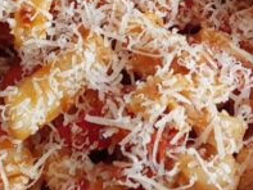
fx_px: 951
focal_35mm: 130
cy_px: 50
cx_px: 173
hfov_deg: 15.1
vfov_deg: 11.4
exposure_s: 1/50
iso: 200
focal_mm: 5.23
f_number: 1.8
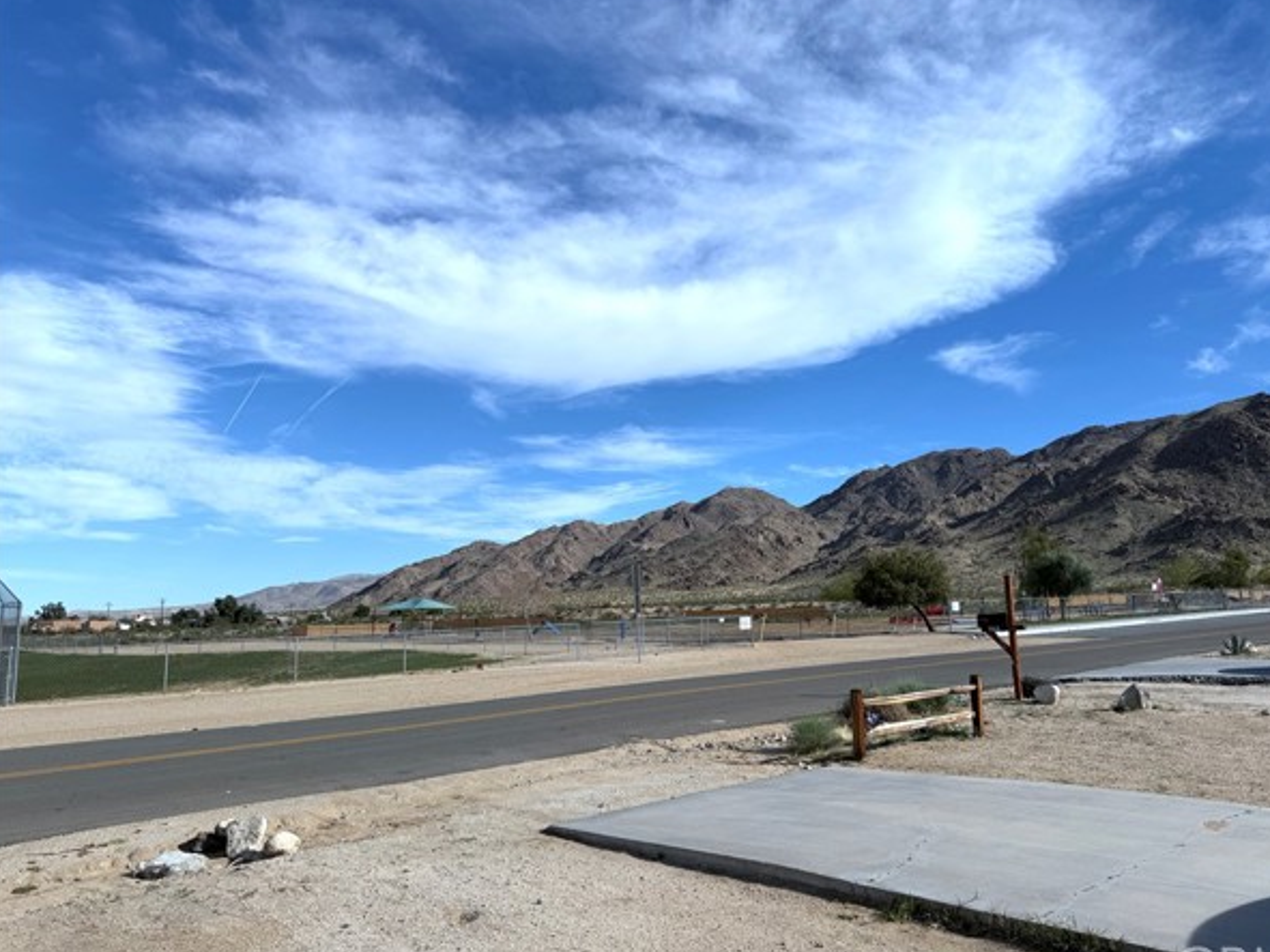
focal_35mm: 26
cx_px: 681
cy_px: 481
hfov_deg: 67.2
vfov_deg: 53.0
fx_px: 954
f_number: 1.78
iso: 80
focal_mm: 6.76
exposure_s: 1/8130
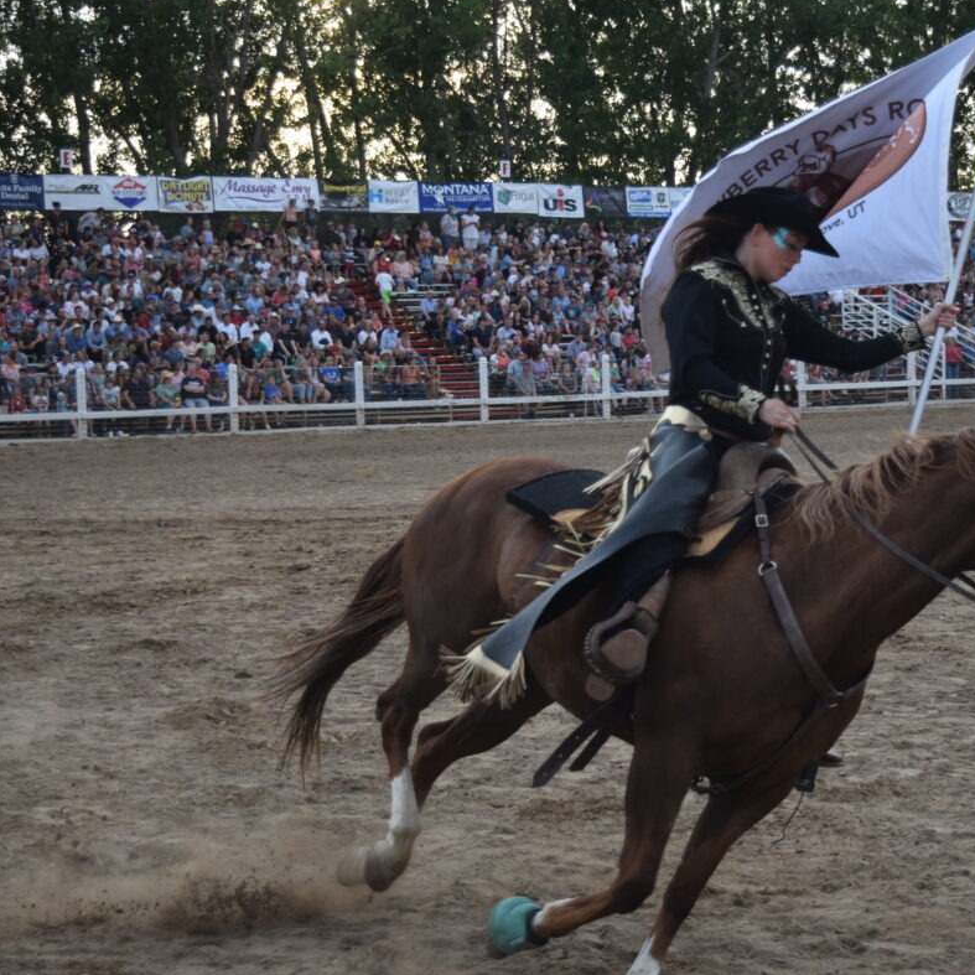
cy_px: 482
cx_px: 642
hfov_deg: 24.5
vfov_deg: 24.7
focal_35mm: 70
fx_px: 2231
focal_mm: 36
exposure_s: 1/1000
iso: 720
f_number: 4.8
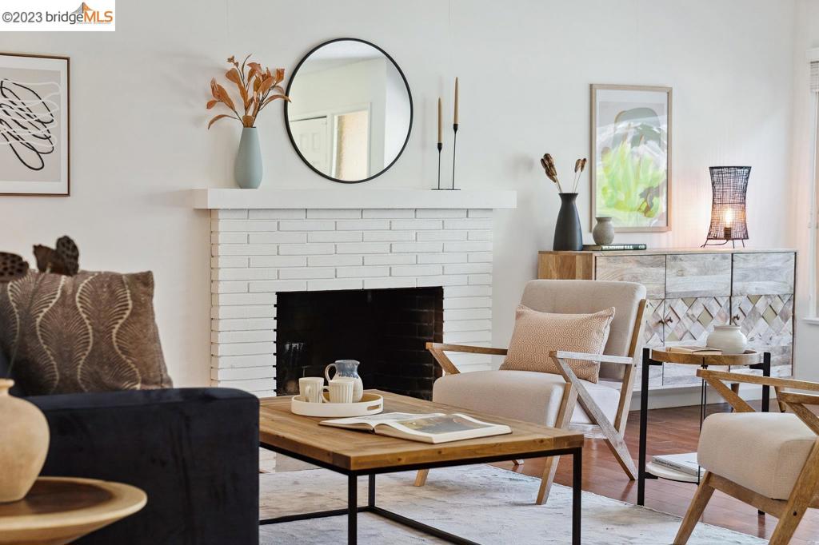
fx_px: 1387
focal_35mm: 61
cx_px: 410
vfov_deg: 22.2
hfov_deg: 32.9
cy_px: 272
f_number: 4.5
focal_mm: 61
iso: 1250
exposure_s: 1/100
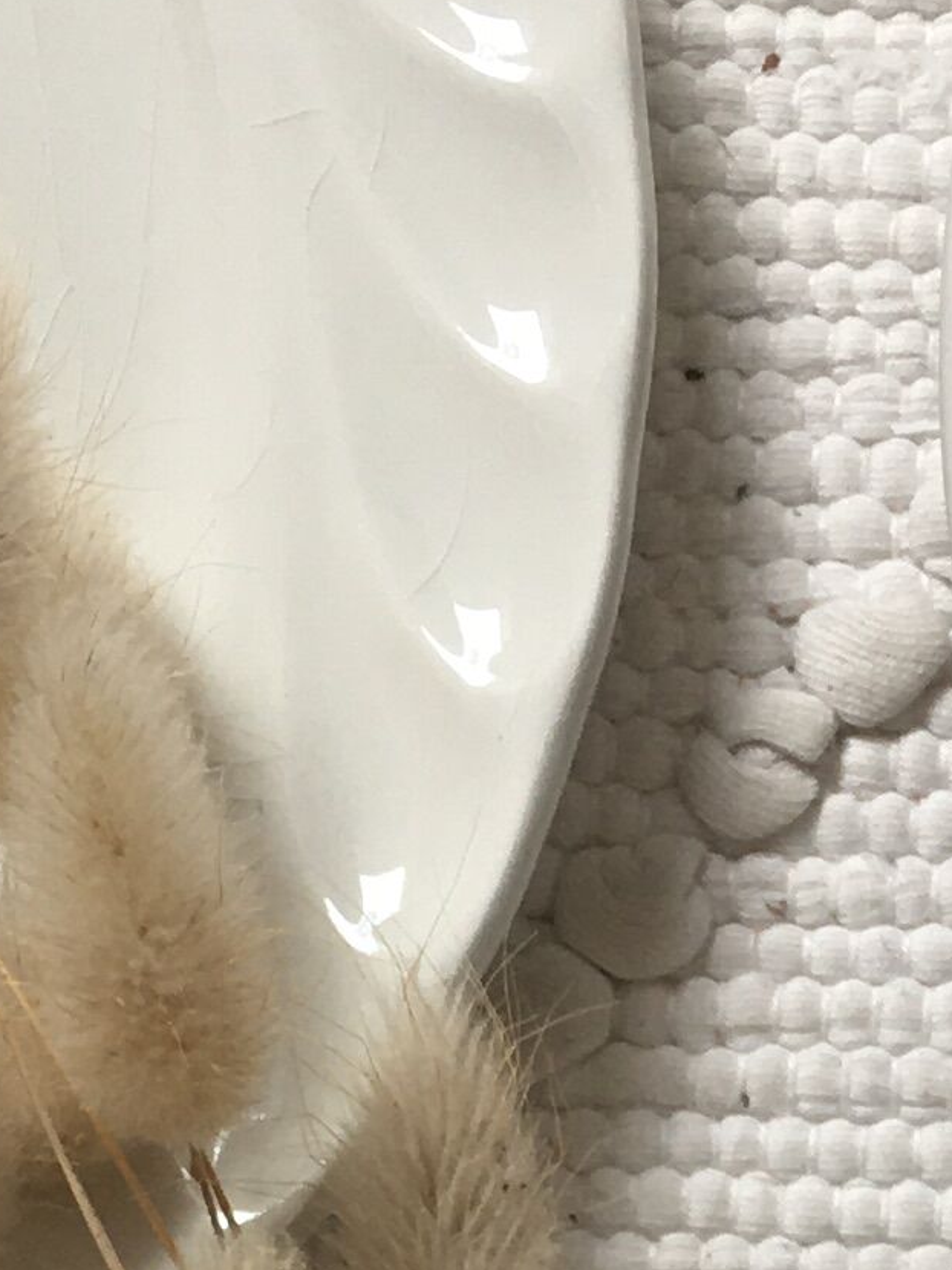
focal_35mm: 141
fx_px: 5169
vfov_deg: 13.1
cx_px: 799
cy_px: 2038
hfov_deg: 10.5
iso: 32
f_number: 2.2
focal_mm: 4.15
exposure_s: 1/100
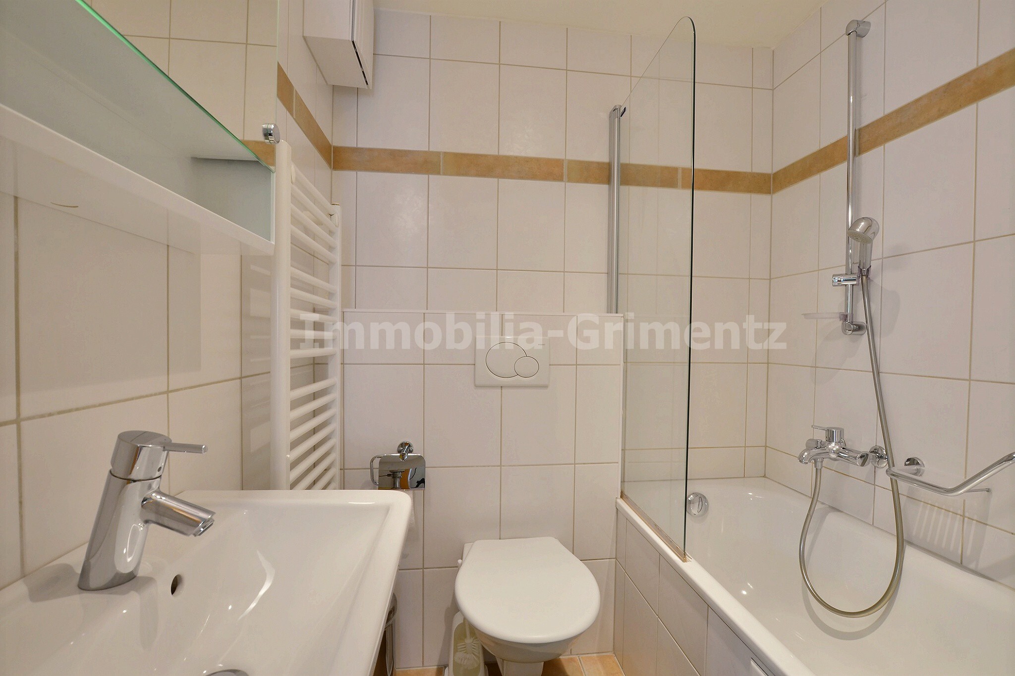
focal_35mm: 15
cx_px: 508
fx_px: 423
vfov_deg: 77.3
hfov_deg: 100.4
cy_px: 338
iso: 400
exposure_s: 1/2
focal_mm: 10
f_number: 9
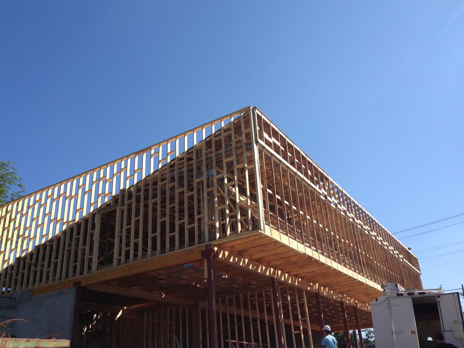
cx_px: 227
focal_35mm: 34
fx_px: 456
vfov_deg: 41.8
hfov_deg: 54.0
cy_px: 172
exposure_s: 1/1427
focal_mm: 4.13
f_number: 2.4
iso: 50
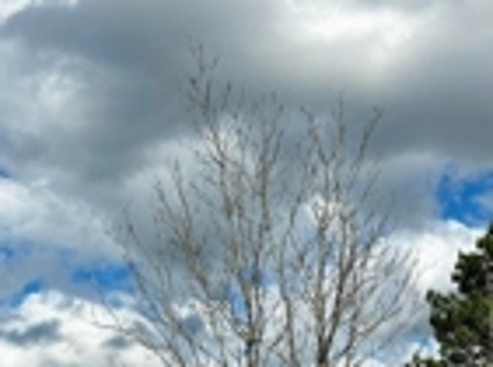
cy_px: 433
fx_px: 1051
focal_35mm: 74
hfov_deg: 26.3
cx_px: 178
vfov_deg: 18.8
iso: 50
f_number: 1.6
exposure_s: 1/4630
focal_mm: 5.96
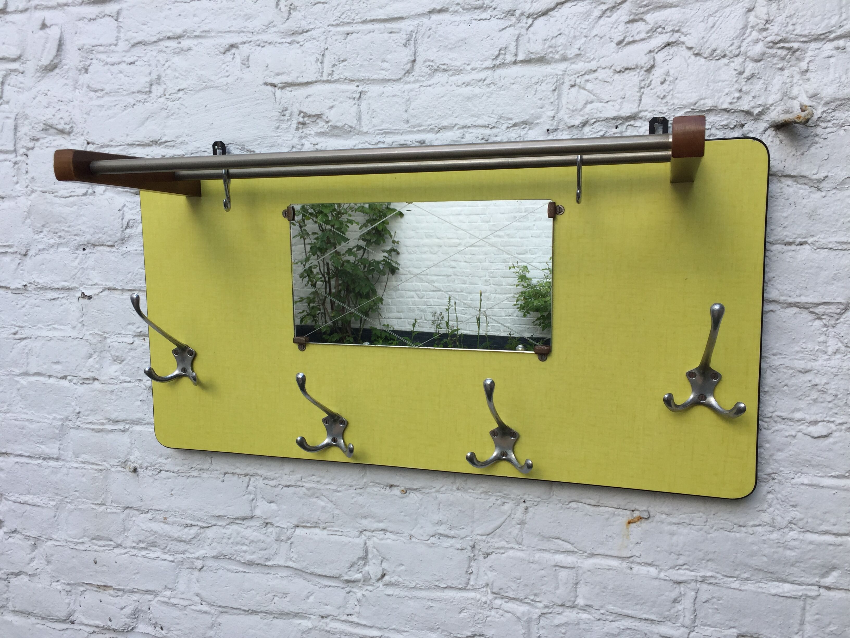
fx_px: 712
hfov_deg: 61.7
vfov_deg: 48.2
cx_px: 425
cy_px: 319
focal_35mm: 29
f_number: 2.2
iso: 32
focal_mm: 4.15
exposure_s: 1/363
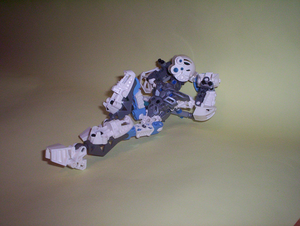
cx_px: 150
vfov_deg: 37.9
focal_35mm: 38
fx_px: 330
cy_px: 113
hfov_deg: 48.9
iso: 140
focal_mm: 4.99
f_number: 4.5
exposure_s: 1/60
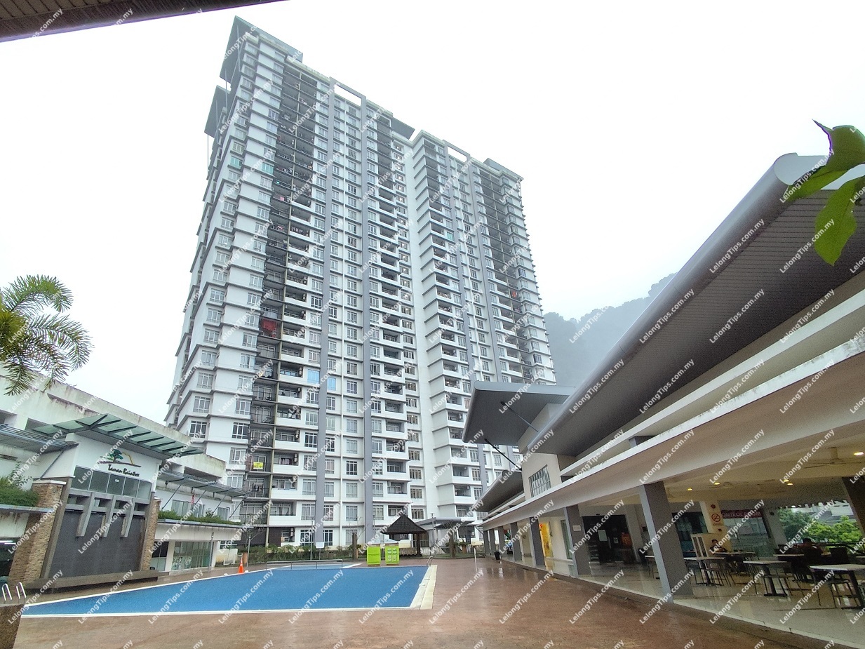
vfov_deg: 78.1
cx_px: 432
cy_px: 324
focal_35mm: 16
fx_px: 400
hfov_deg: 94.5
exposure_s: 1/50
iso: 100
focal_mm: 1.65
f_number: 2.2
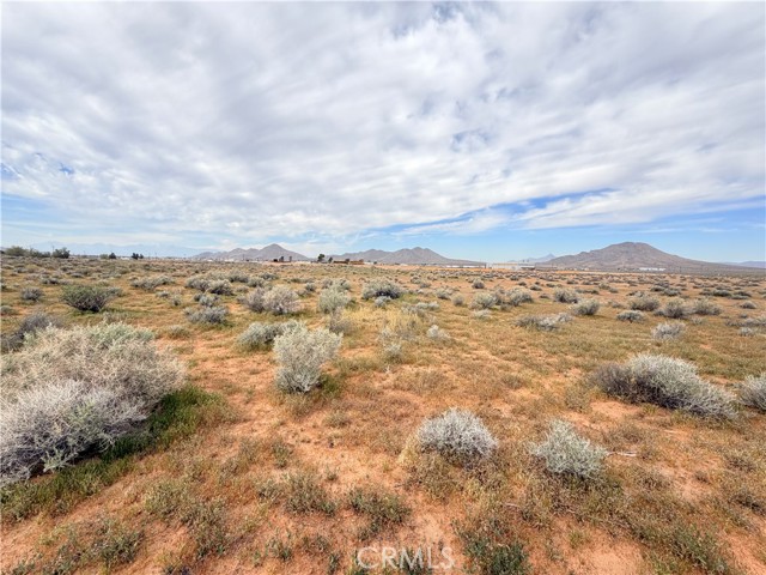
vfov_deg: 85.7
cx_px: 383
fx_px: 310
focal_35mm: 14
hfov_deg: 102.1
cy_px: 288
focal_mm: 2.22
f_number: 2.2
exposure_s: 1/770
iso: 32
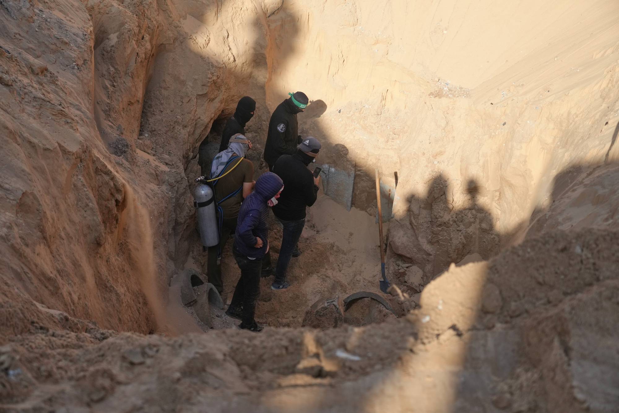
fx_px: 1066
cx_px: 310
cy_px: 206
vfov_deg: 21.9
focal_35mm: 62
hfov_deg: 32.4
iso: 1000
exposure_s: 1/5000
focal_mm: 62
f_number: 4.5
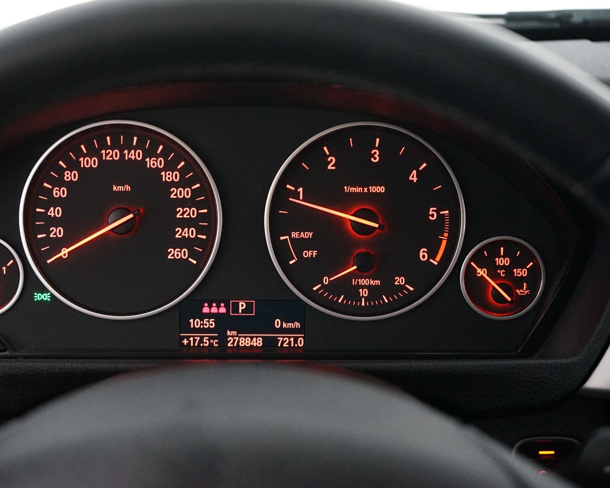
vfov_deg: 27.6
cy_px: 244
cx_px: 246
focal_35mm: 55
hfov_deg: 34.0
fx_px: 993
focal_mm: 48
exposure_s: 1/30
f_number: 4.5
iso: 6400
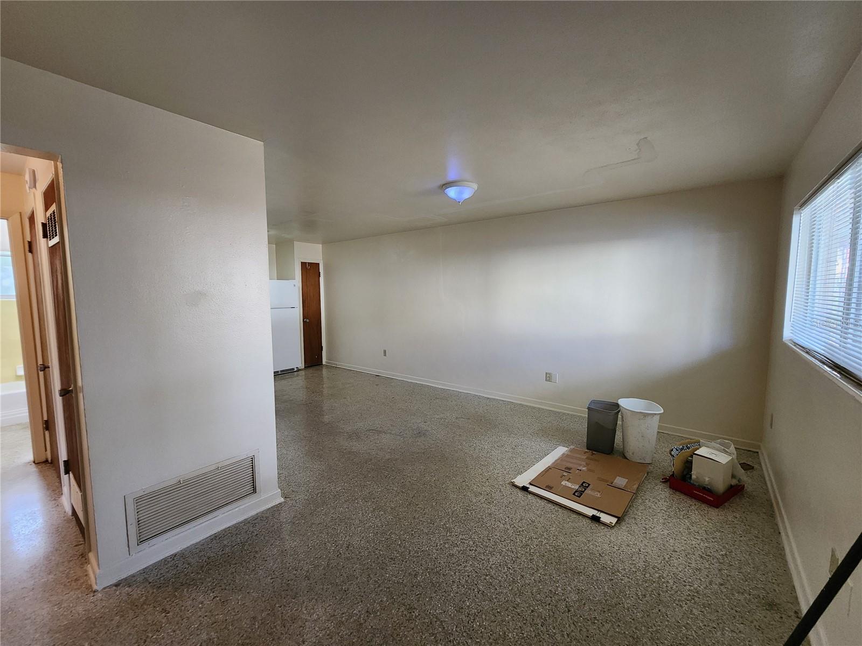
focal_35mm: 13
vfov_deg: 89.9
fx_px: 324
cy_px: 323
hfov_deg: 106.2
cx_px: 431
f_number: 2.2
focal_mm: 2.2
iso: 320
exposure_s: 1/40
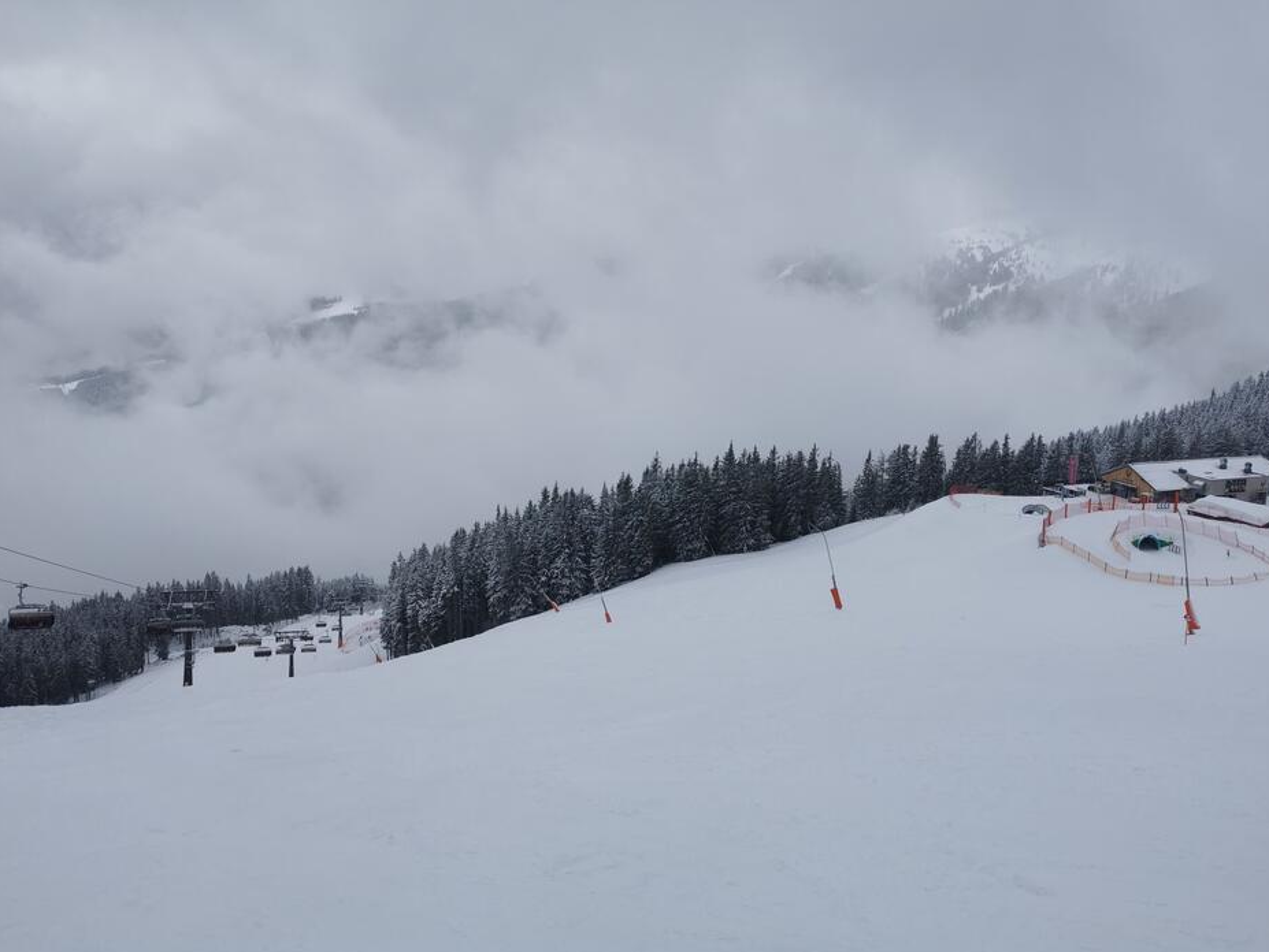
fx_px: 1100
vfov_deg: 46.8
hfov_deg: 59.9
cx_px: 635
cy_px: 440
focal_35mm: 30
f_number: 1.8
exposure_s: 1/4505
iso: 50
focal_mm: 5.58
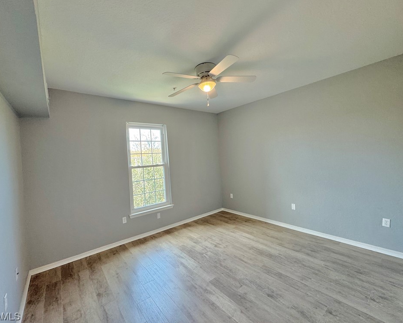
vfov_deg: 84.0
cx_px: 188
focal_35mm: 15
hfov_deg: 96.7
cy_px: 160
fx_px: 179
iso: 160
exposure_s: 1/60
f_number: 2.2
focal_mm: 2.22
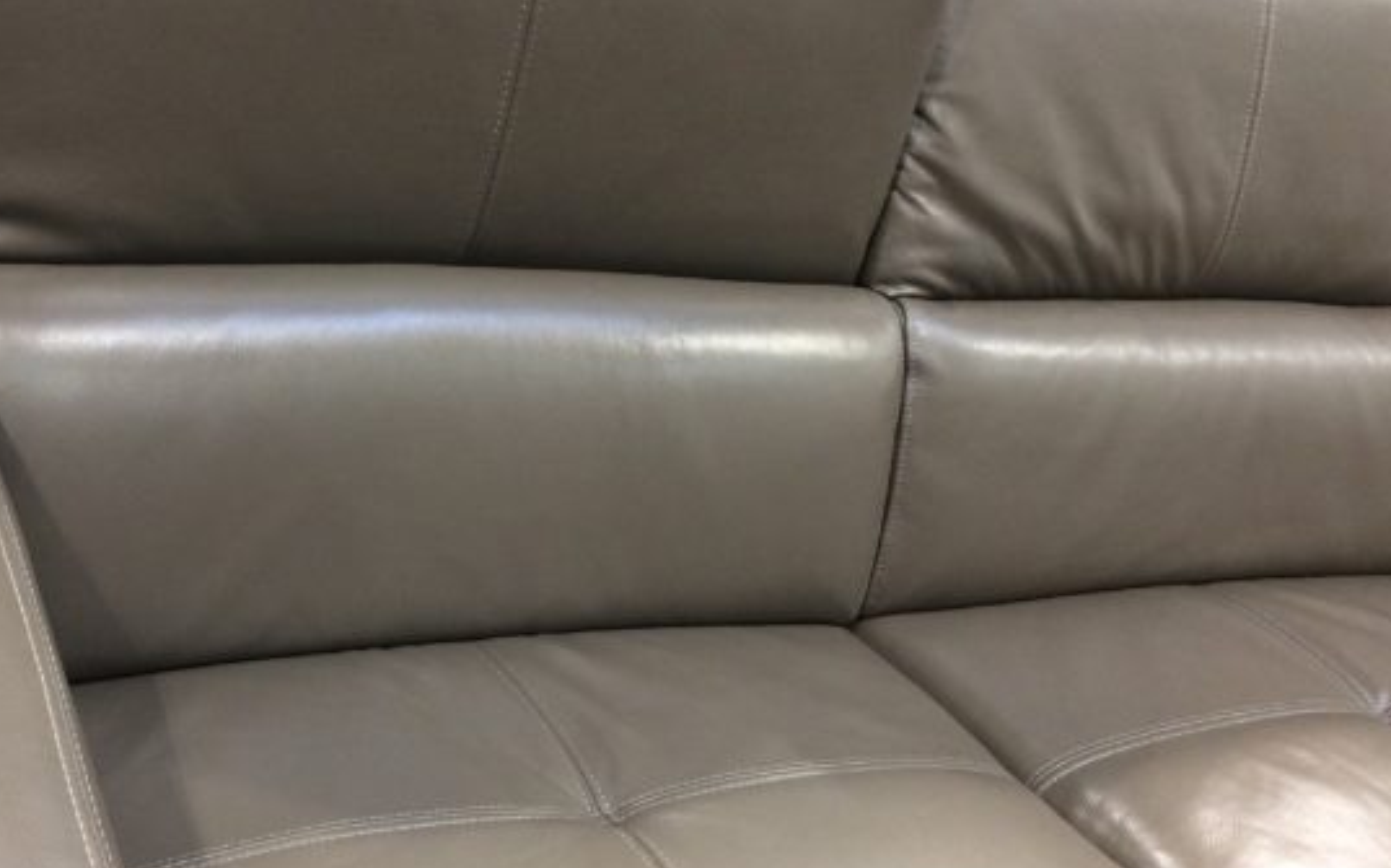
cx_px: 539
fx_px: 1667
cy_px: 443
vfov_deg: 29.2
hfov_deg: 45.0
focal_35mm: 44
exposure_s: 1/30
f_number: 2.2
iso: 200
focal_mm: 4.15
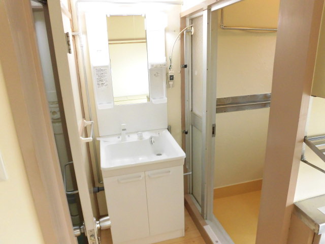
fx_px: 225
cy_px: 122
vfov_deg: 56.8
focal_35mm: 24
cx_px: 162
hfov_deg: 71.6
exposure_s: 1/50
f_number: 3.1
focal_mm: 4.3
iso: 200
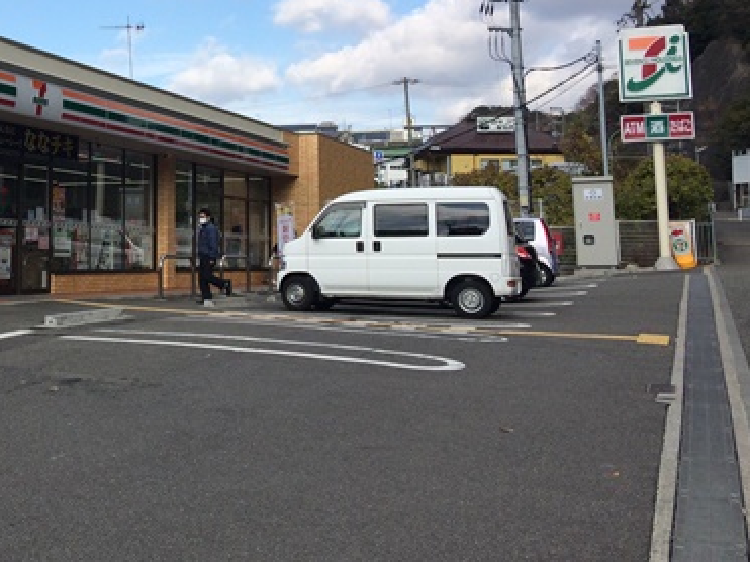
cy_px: 109
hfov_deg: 36.4
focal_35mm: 50
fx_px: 1083
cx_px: 111
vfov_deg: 28.4
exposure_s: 1/1953
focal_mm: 4.15
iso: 32
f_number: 2.2
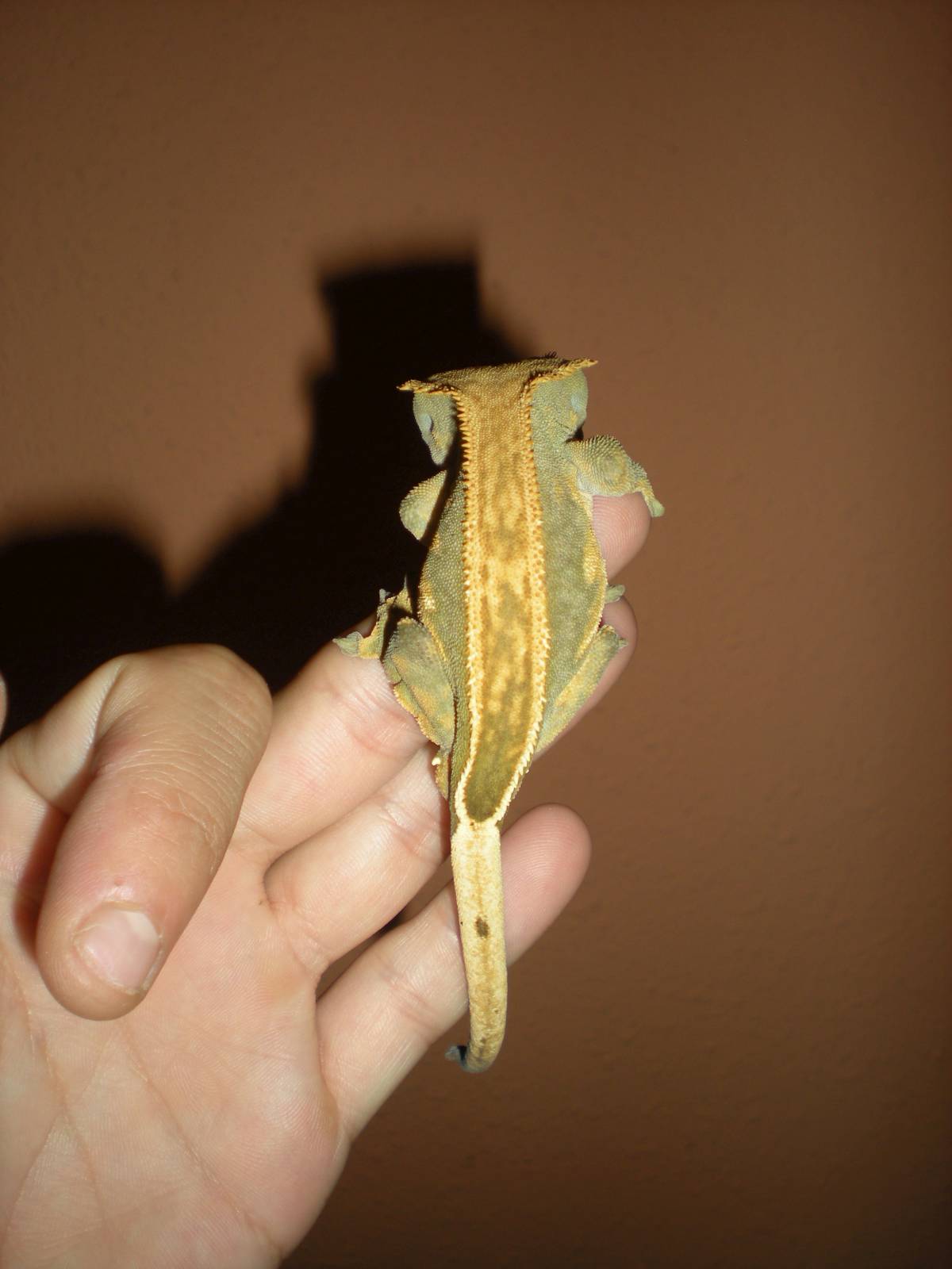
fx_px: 1393
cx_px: 476
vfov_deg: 49.0
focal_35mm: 38
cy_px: 634
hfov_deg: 37.7
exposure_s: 1/60
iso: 64
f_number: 3.1
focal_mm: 6.3
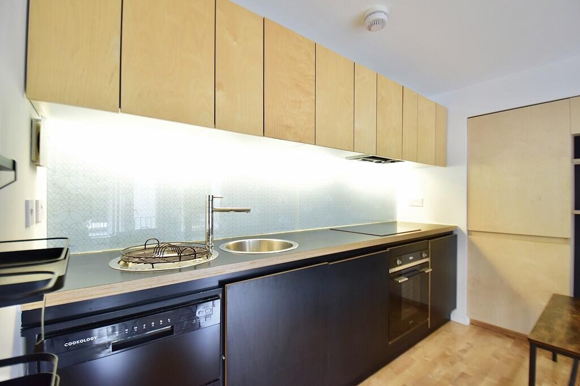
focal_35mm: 15
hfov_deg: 100.4
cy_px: 193
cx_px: 290
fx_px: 242
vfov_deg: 77.3
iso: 800
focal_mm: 10
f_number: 3.5
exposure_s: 1/40
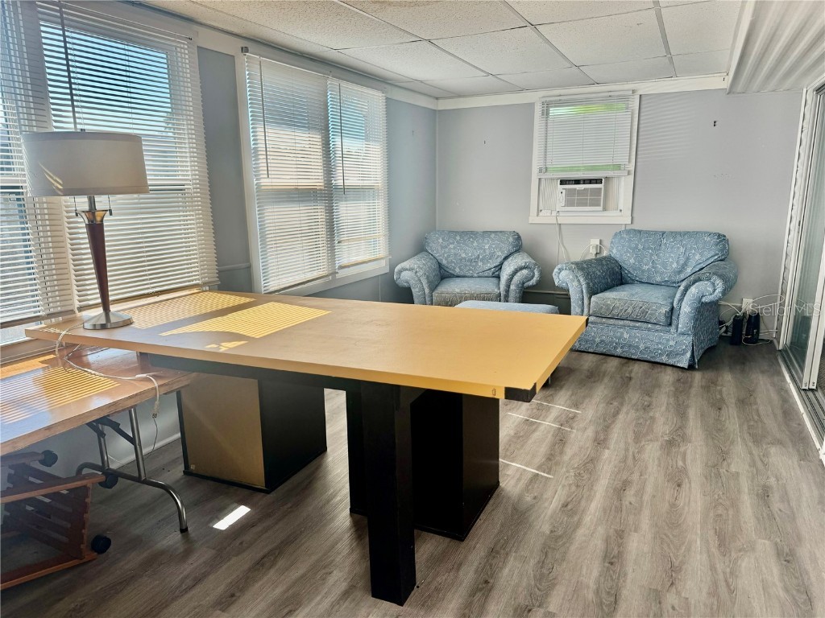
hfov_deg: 71.6
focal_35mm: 24
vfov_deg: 56.8
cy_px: 309
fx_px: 572
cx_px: 412
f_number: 1.78
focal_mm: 6.76
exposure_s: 1/390
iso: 80
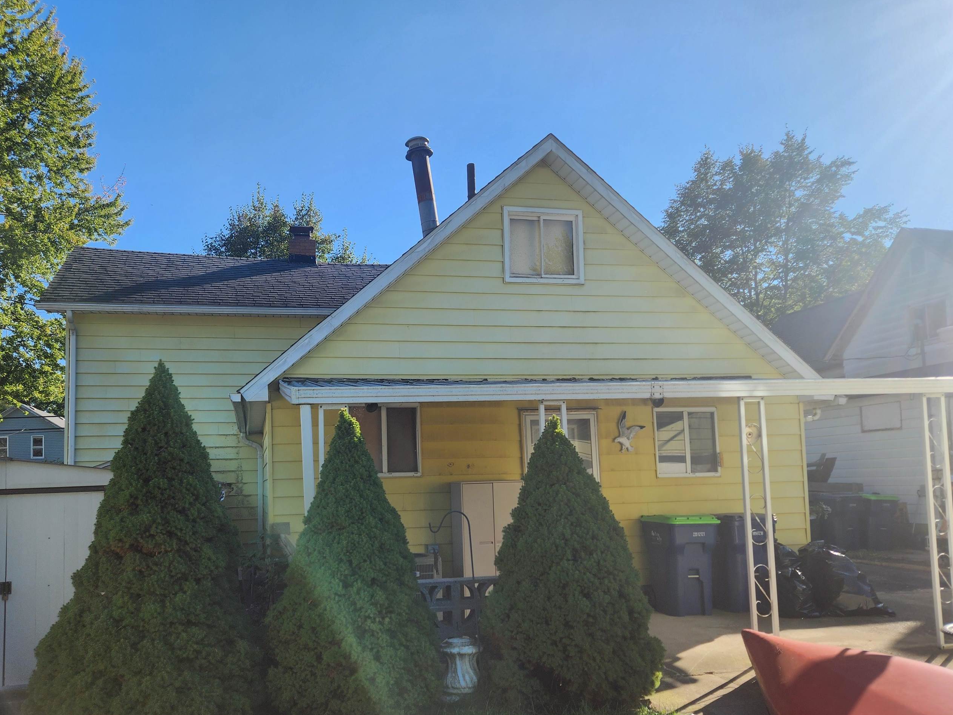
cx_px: 429
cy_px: 409
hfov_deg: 63.3
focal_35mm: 28
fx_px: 771
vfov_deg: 49.6
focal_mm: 5.4
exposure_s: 1/1484
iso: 20
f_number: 1.8
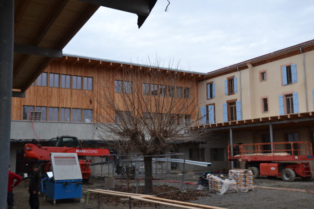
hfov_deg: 49.6
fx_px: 340
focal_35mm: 39
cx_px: 157
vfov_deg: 34.2
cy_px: 104
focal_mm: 26
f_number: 5.6
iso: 100
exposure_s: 1/125
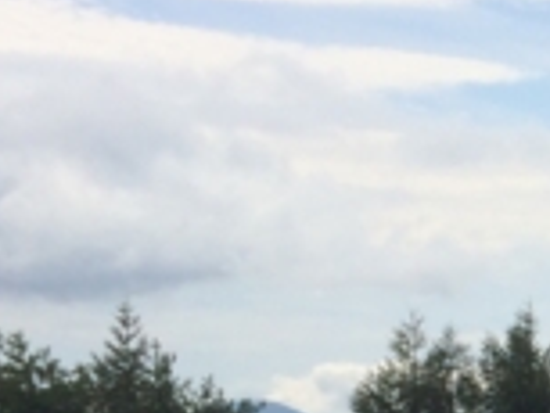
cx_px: 1183
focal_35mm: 157
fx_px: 2496
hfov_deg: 11.1
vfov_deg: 9.2
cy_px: 639
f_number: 2.2
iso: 40
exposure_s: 1/3731
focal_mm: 4.12
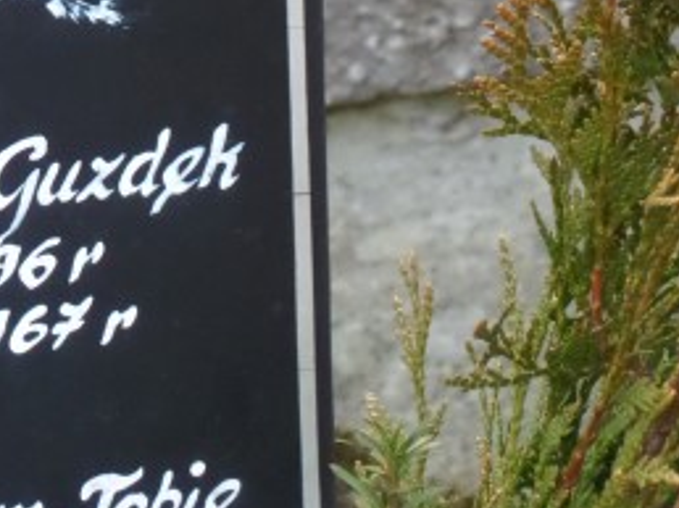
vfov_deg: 5.2
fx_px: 5546
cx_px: -116
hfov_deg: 7.0
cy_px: 100
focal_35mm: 283
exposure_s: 1/60
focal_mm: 20.3
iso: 640
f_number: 4
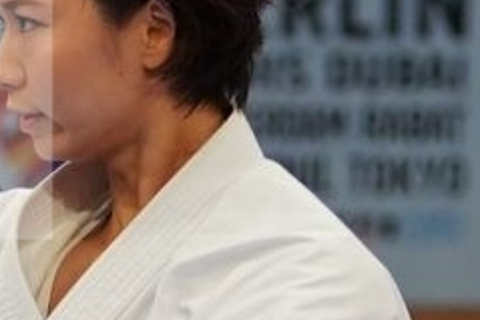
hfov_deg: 2.0
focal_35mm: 1017
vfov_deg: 1.3
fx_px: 13550
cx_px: -135
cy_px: 769
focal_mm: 90
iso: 640
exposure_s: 1/400
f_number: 2.8
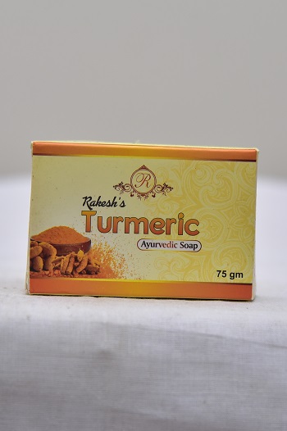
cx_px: 144
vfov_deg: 17.1
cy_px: 216
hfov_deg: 11.4
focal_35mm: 120
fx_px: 1437
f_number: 4.5
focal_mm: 120
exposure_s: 1/125
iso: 1600
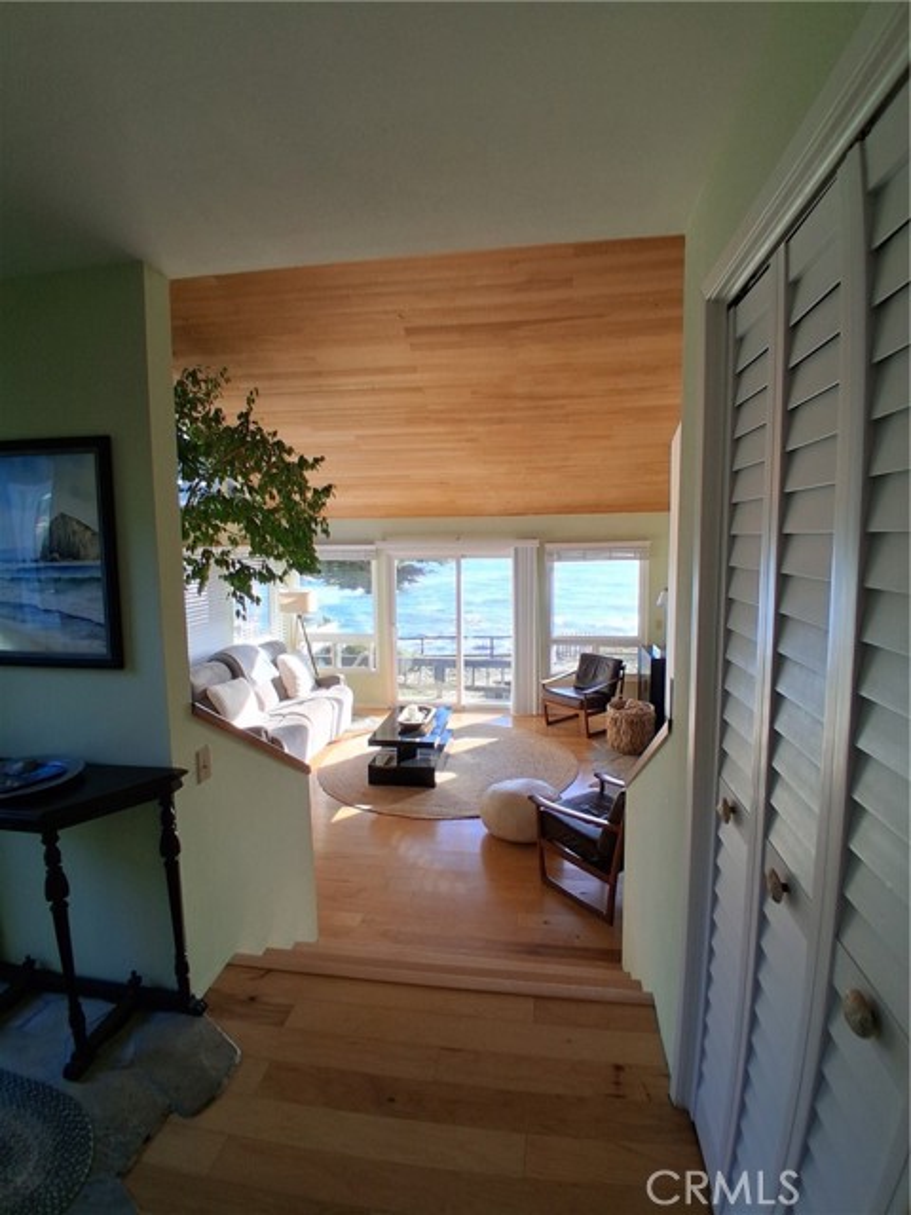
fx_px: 597
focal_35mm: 17
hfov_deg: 74.7
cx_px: 456
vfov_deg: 91.0
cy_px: 608
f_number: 2.2
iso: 50
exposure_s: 1/123
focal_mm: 1.4
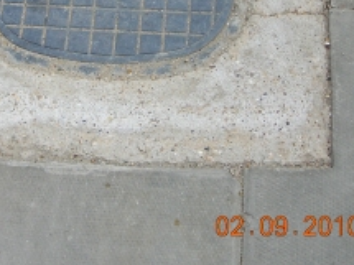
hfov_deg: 22.9
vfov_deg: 16.9
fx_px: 869
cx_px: 102
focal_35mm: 85
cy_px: -8
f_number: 3.2
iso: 50
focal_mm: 6.3
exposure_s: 1/363
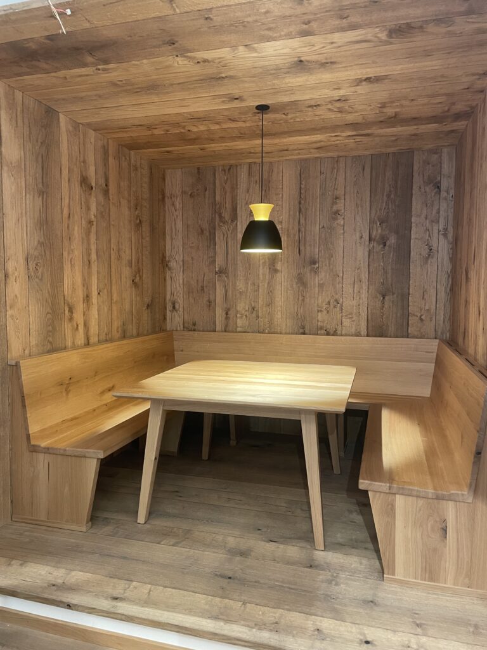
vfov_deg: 67.3
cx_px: 244
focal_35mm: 26
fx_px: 488
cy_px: 325
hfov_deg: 53.1
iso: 320
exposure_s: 1/60
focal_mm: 4.2
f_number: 1.6
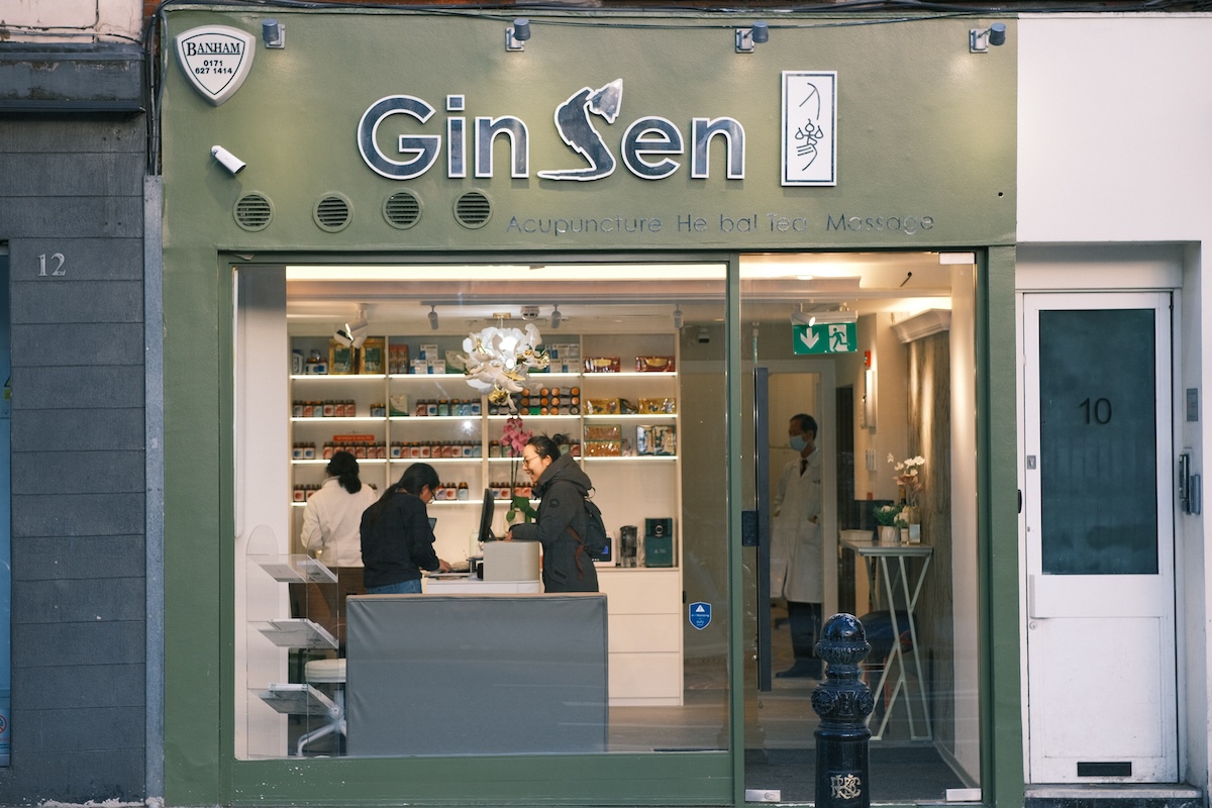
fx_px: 2828
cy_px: 404
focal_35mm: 84
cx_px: 606
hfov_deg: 24.2
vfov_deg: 16.3
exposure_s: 1/170
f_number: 2.5
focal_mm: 56
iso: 320
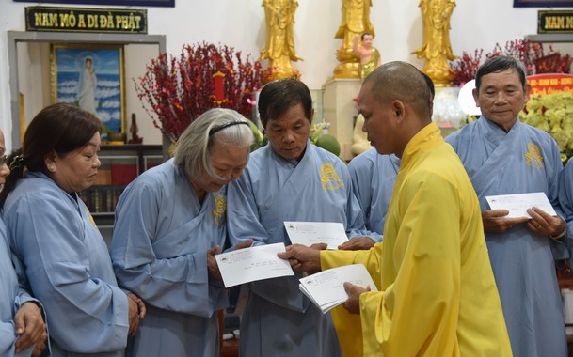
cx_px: 285
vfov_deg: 23.9
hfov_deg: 37.5
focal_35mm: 54
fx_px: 843
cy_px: 175
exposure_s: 1/60
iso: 560
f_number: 4
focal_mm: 52
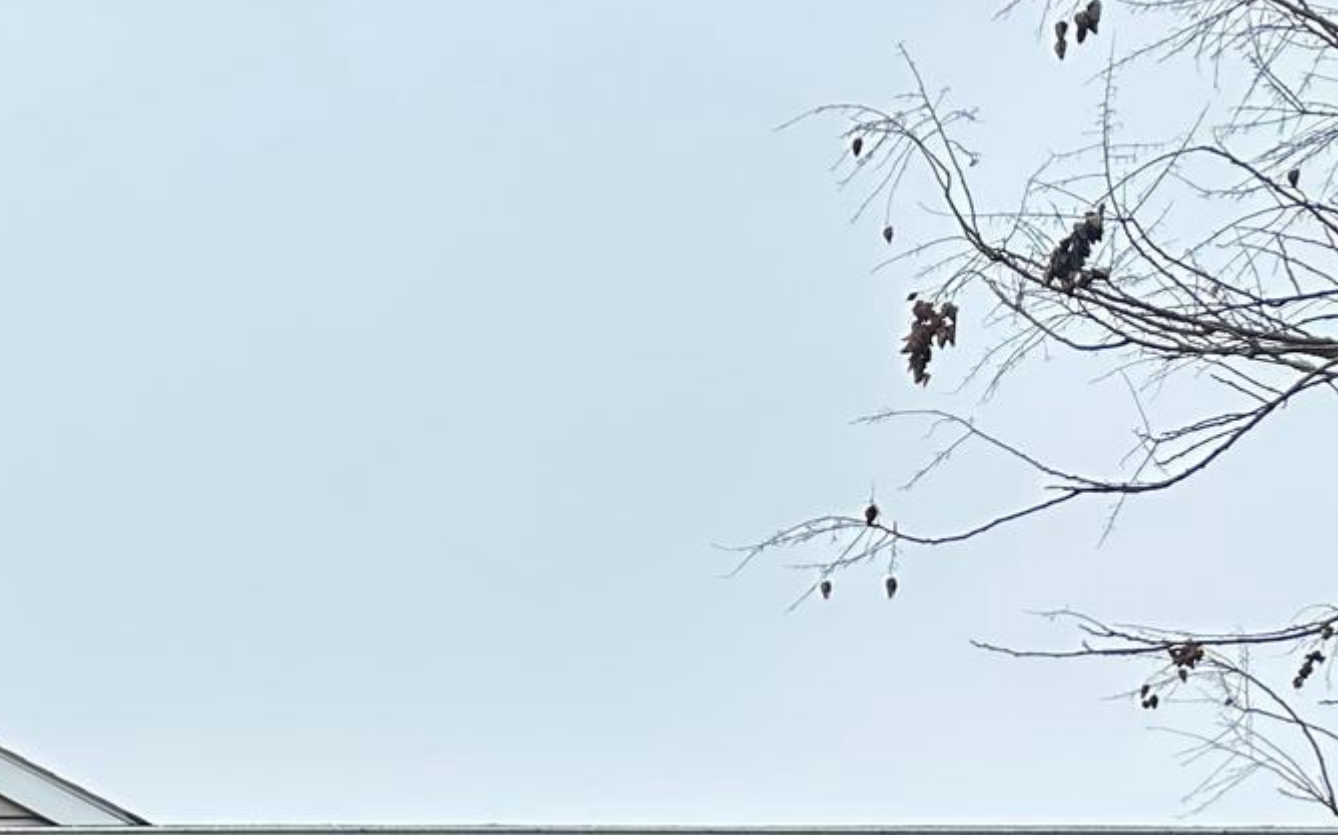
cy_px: 1530
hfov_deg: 22.9
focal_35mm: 78
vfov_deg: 14.6
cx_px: -505
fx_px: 2843
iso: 80
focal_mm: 6.86
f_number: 1.78
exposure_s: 1/694
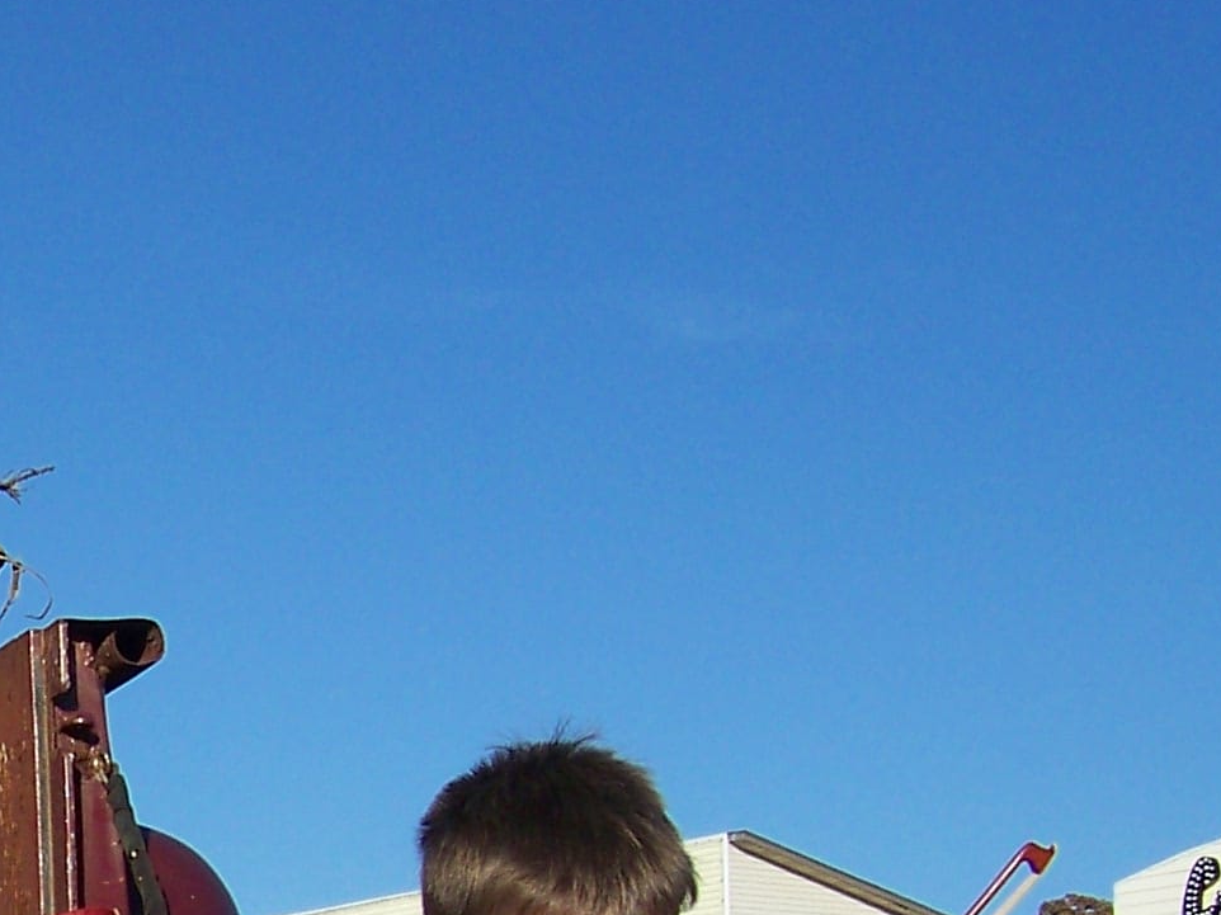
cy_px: 1108
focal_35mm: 115
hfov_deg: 16.3
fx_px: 4055
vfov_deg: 12.6
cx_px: -307
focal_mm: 5.85
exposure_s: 1/640
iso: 64
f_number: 4
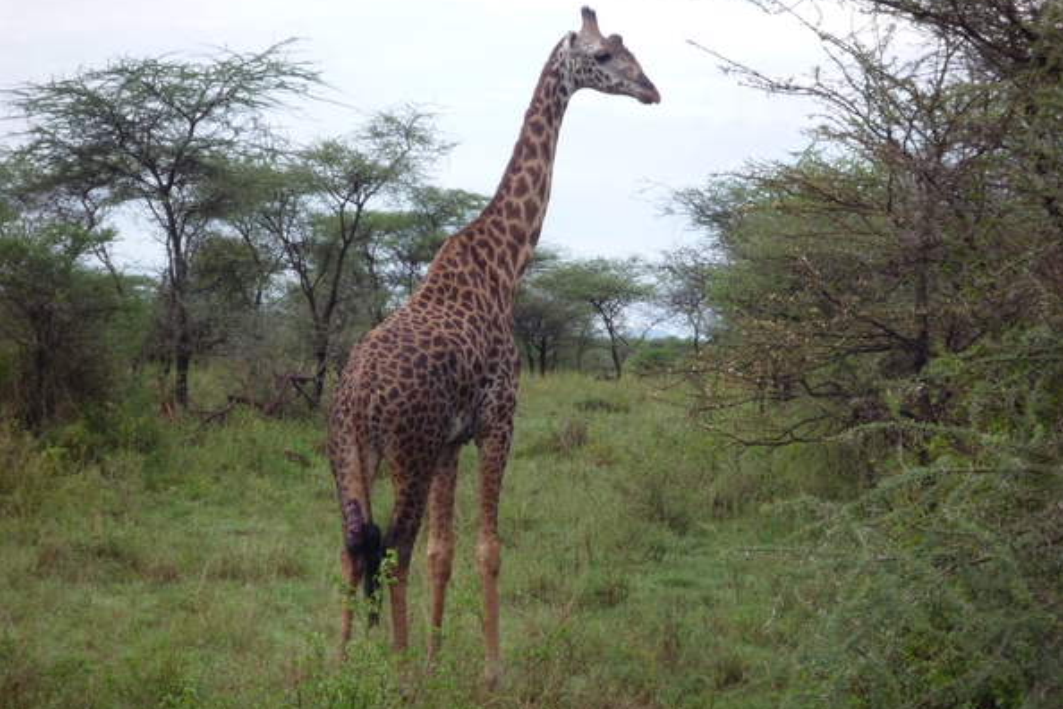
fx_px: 3632
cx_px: 535
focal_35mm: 123
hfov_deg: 16.7
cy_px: 390
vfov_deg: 11.1
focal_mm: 20.5
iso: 100
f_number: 5.7
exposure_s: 1/125
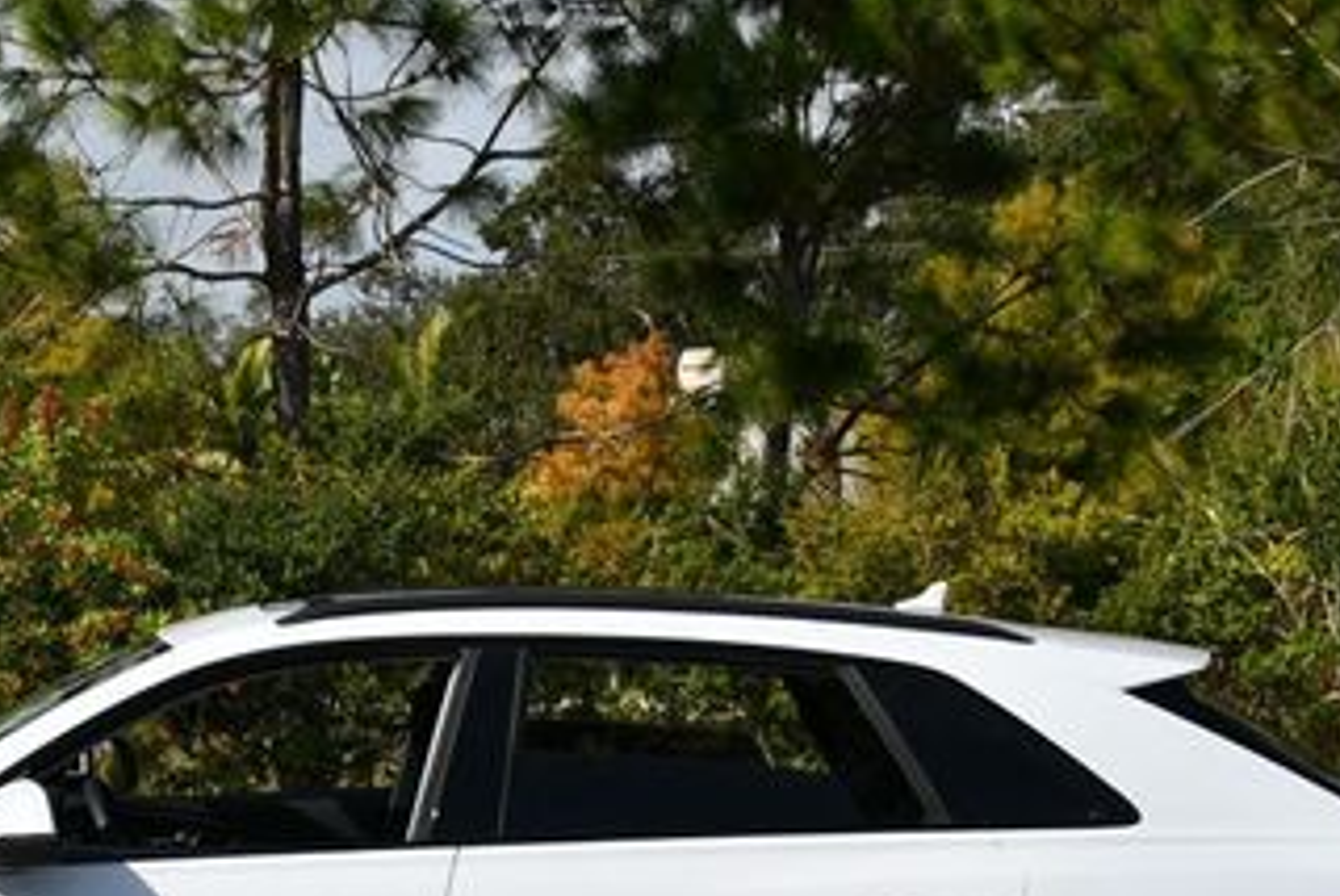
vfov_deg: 12.6
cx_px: 381
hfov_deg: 18.8
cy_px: 745
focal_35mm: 108
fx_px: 4024
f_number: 9
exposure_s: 1/400
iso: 100
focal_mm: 27
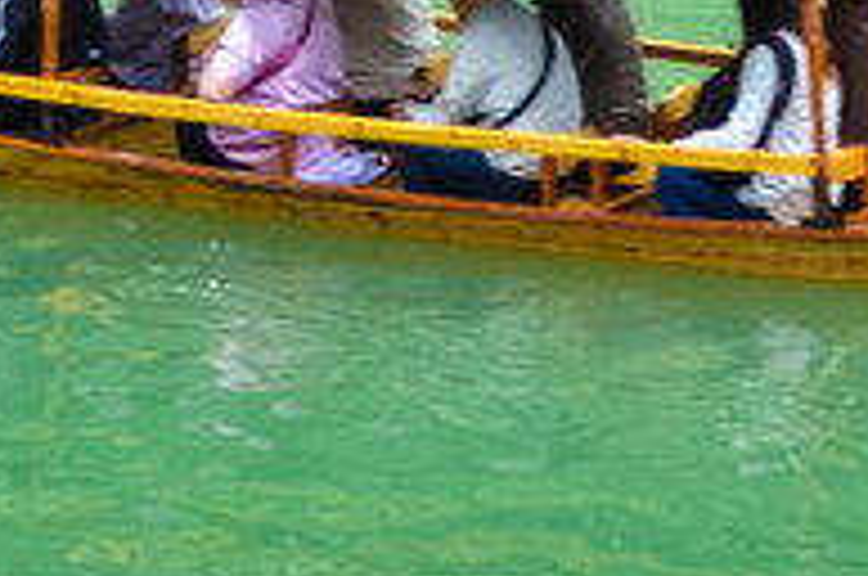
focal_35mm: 224
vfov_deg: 5.8
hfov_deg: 9.1
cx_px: 913
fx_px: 5392
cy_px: -1001
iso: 320
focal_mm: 24
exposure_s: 1/40
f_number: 5
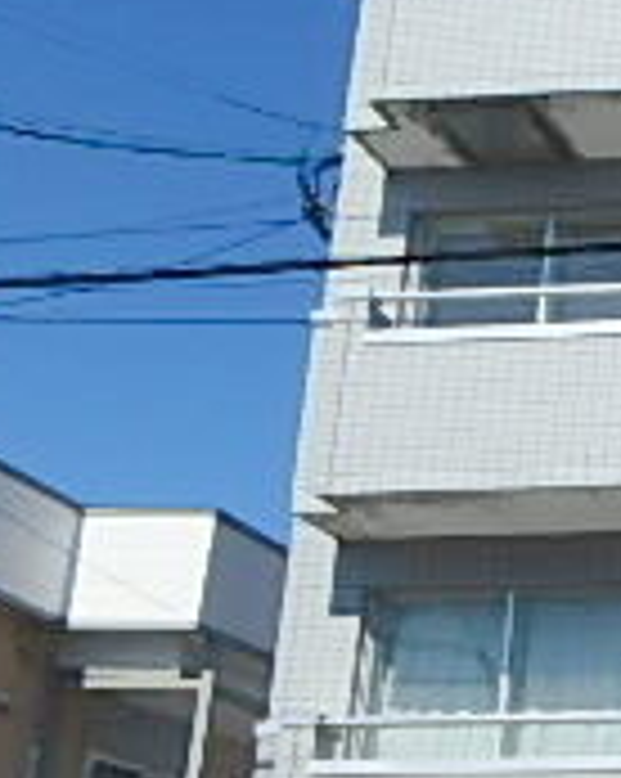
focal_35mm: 76
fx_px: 1749
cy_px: 688
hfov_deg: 15.9
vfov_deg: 24.4
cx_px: 1233
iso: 125
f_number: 6
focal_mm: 3.7
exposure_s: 1/800
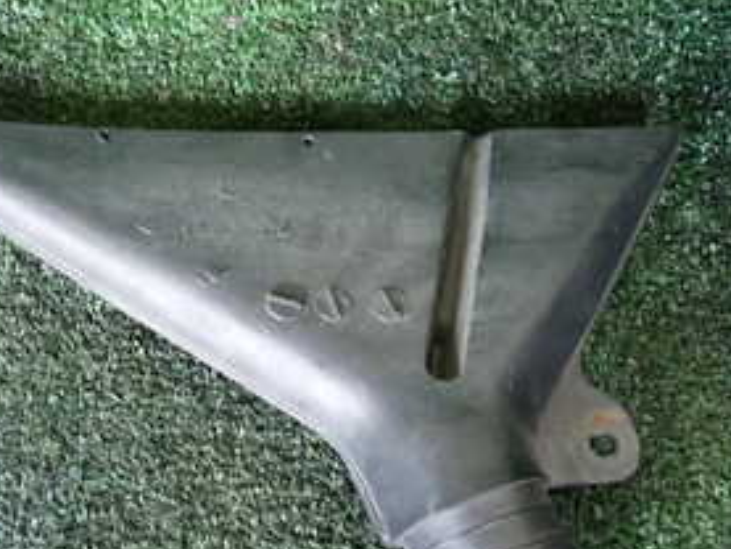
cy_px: 166
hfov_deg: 28.7
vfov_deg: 22.5
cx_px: 77
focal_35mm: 65
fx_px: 1373
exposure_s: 1/30
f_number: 2.3
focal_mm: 5.4
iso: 500
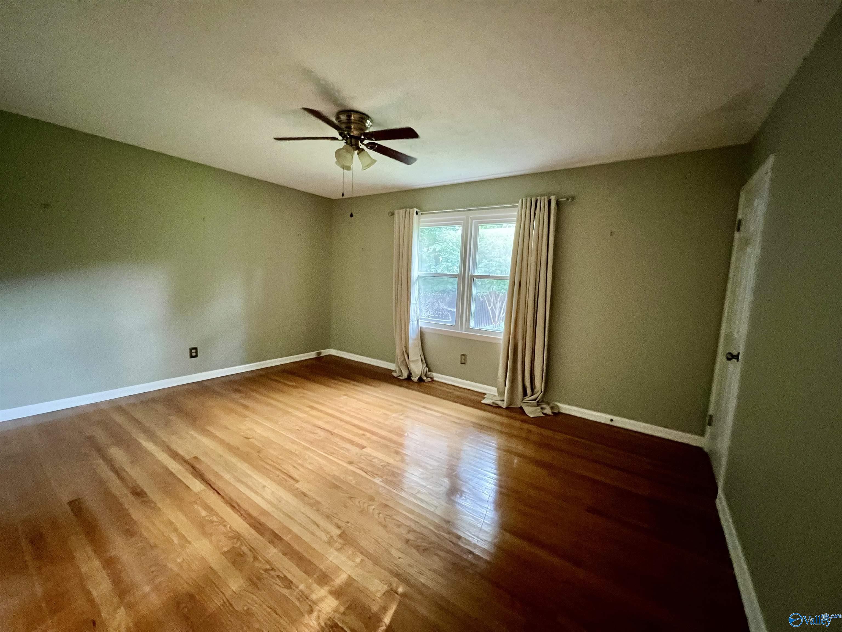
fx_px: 316
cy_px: 316
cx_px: 421
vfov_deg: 89.9
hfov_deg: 106.2
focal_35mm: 13
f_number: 1.8
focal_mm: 1.57
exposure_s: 1/60
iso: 800
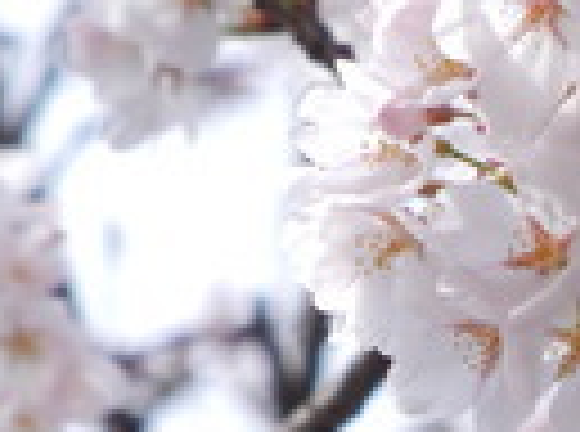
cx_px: 589
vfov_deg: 1.7
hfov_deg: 2.2
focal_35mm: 896
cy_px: 702
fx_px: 14971
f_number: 5.1
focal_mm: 47.2
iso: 160
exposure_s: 1/513
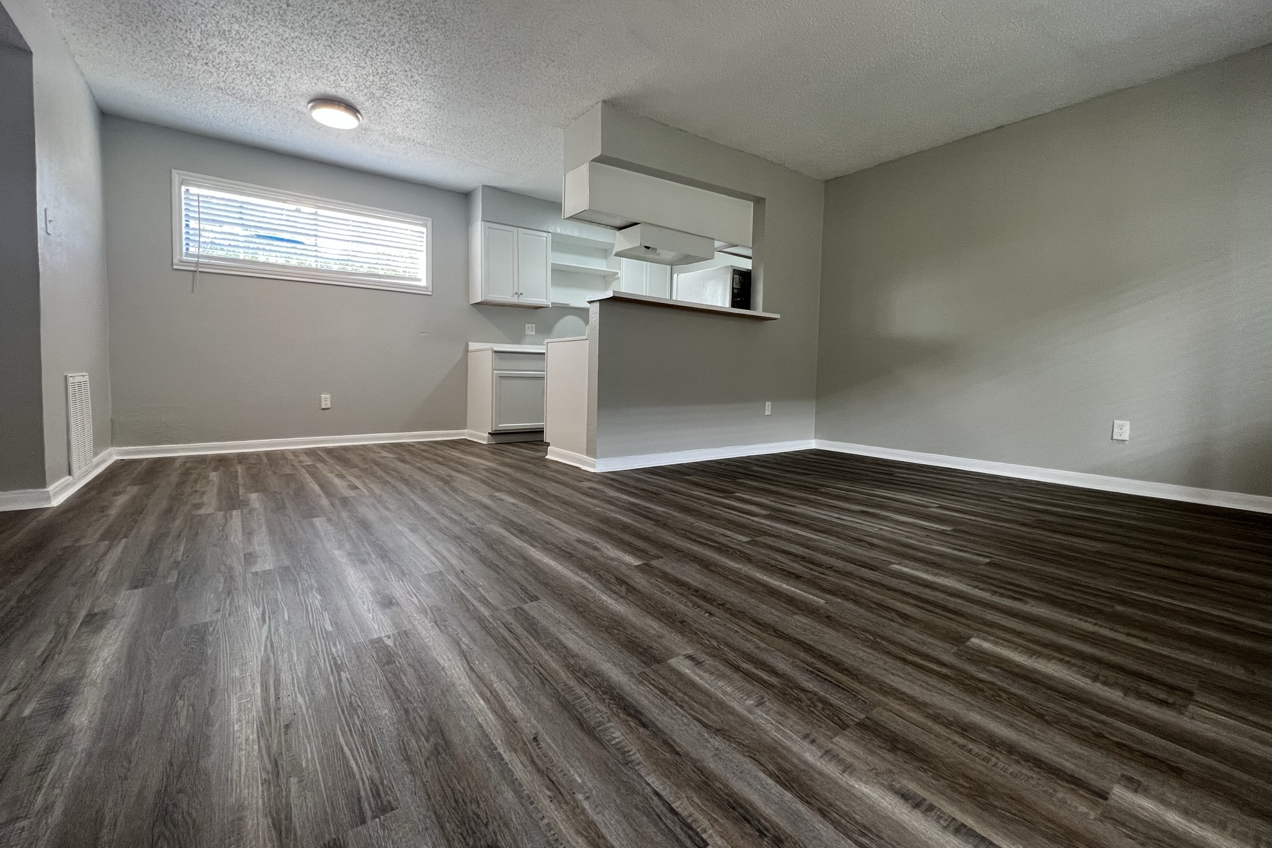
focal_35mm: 14
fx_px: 495
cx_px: 615
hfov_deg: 104.2
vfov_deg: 81.2
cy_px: 402
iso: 250
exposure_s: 1/120
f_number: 1.8
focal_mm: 1.57
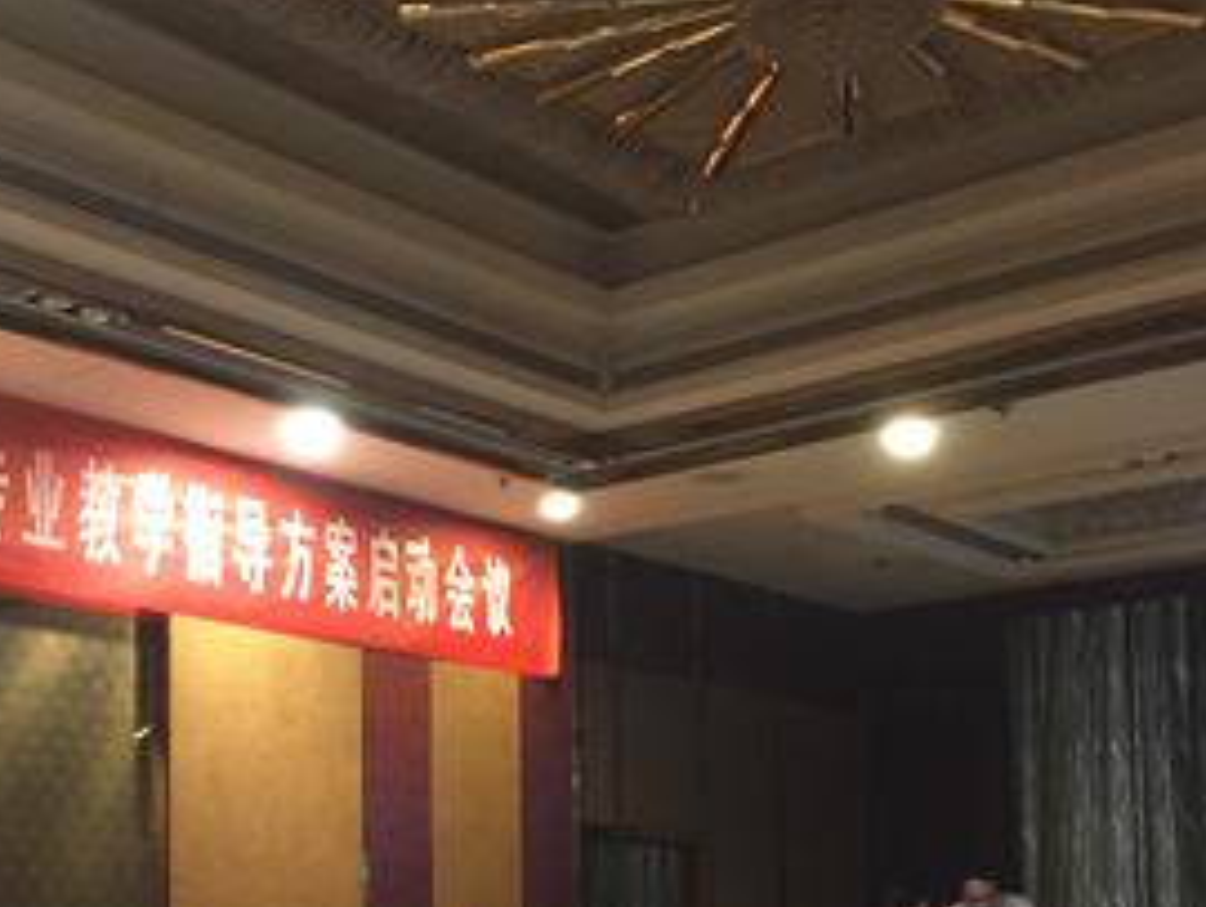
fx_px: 2057
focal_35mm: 59
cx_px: 371
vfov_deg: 24.4
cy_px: 751
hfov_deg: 32.3
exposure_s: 1/8
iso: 125
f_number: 2.2
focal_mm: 4.15
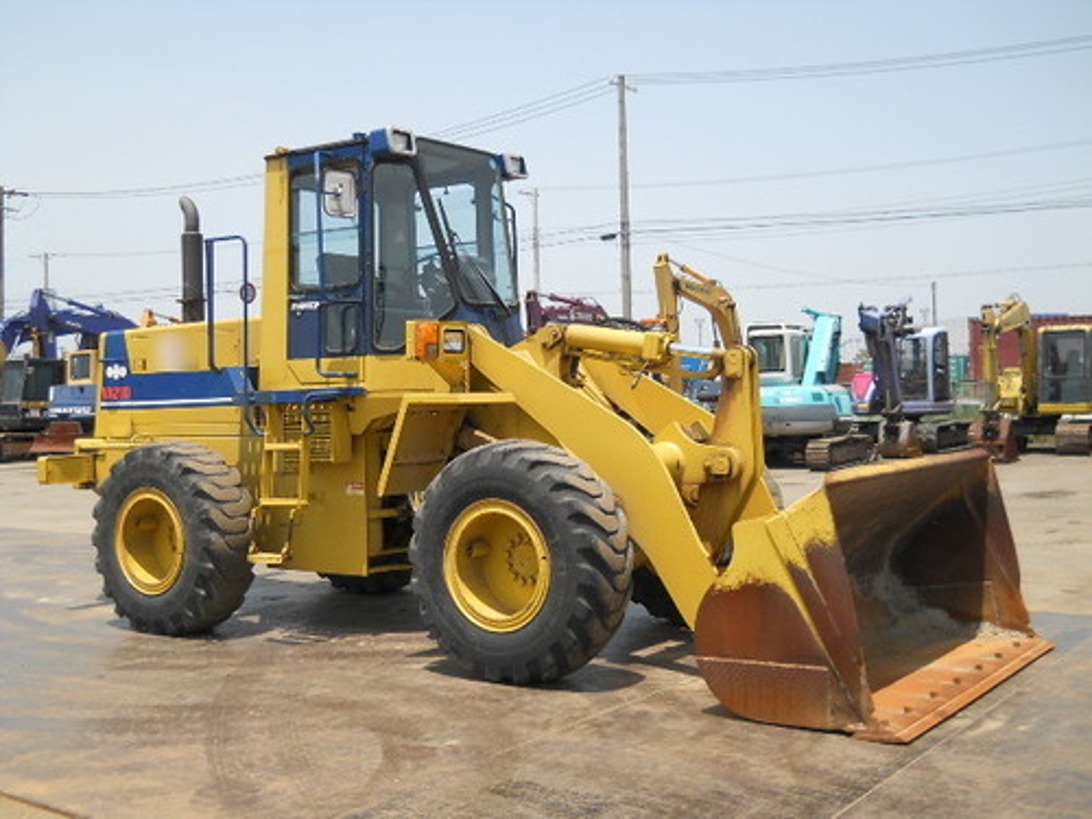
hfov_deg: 45.8
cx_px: 546
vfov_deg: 35.1
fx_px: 1293
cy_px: 410
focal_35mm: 41
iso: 80
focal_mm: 6.72
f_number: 5.5
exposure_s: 1/200
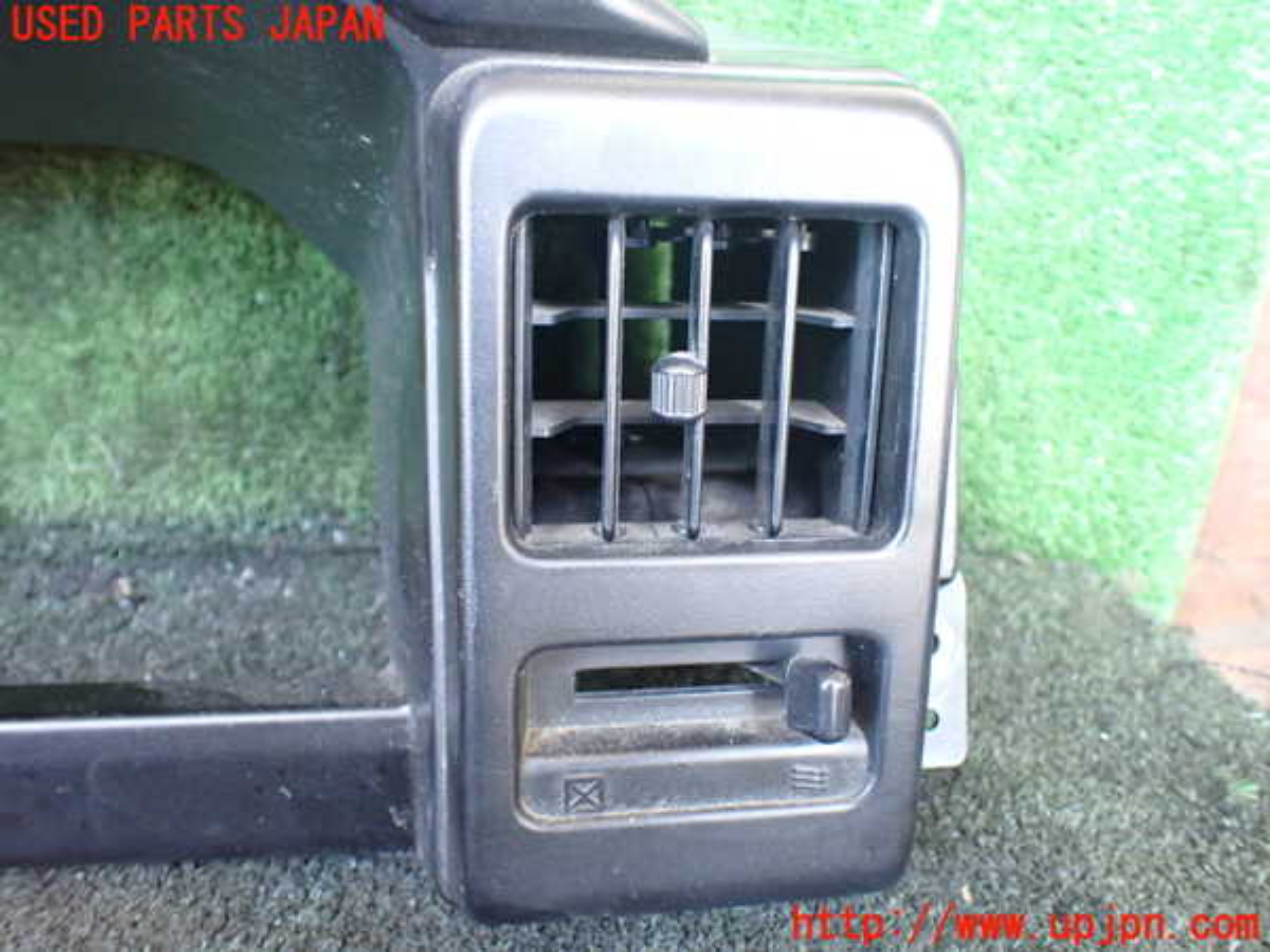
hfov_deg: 60.0
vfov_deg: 46.8
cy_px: 476
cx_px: 635
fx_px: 1101
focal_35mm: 30
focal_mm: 5.4
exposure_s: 1/50
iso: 800
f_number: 2.3
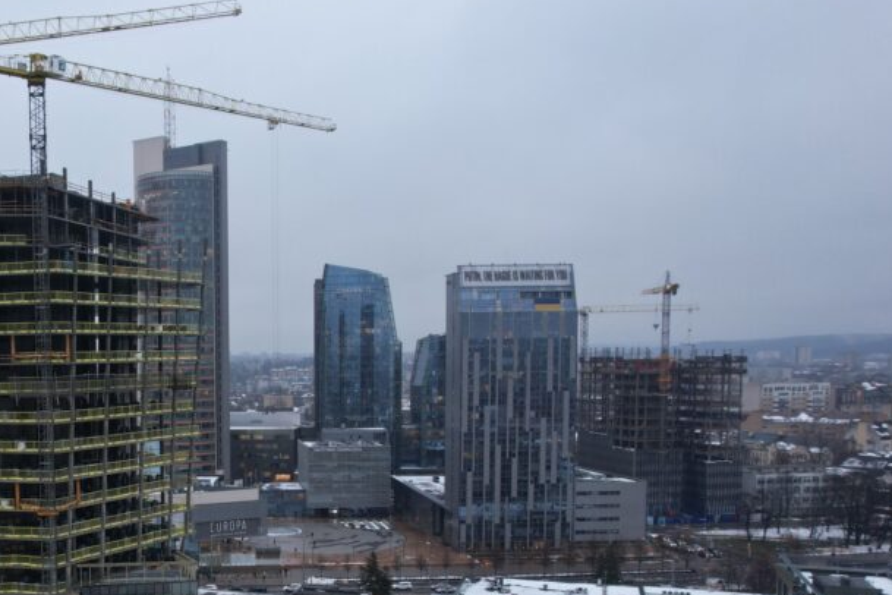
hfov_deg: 48.5
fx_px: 917
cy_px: 437
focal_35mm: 37
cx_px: 161
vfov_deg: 35.2
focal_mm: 8.38
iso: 110
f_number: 2.8
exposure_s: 1/60
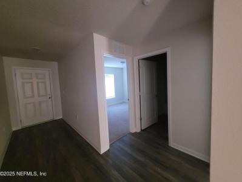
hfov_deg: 106.1
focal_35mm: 13
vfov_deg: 90.0
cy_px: 91
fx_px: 91
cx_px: 121
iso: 800
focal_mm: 1.74
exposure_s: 1/24
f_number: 2.2
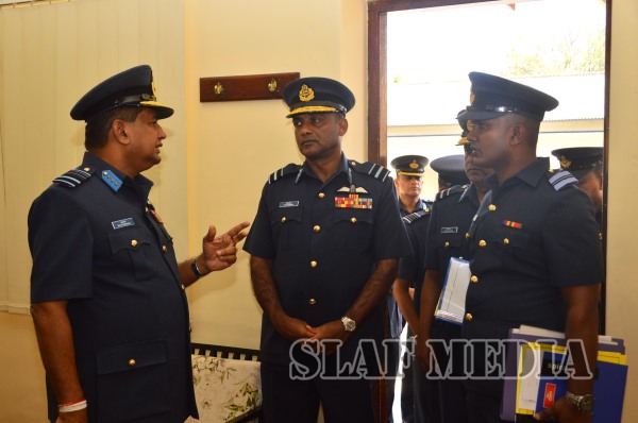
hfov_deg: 49.6
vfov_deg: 34.1
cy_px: 212
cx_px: 319
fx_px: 690
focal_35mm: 39
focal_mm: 26
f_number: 5
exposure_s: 1/125
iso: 400
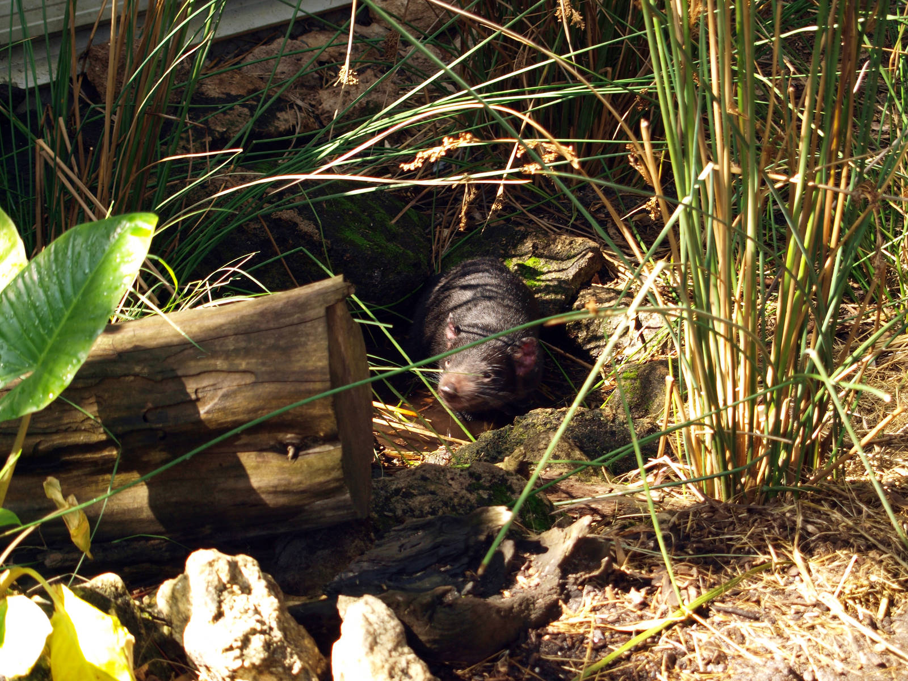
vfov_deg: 16.4
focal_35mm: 90
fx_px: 2361
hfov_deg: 21.8
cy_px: 340
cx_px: 454
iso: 160
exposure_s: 1/25
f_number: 5.6
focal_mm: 45
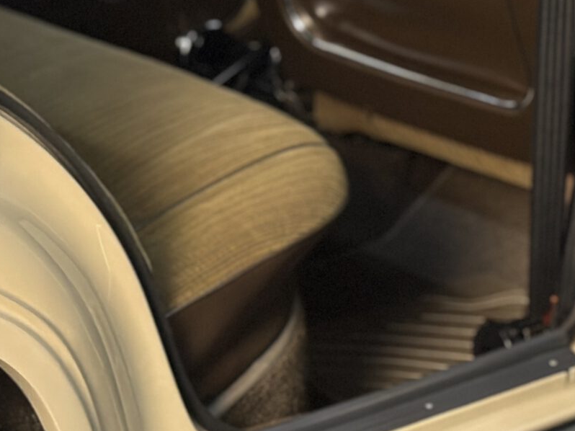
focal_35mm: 154
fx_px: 2557
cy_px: -4
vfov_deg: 9.6
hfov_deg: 12.8
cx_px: 431
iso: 400
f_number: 1.78
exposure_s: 1/33
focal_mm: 6.86
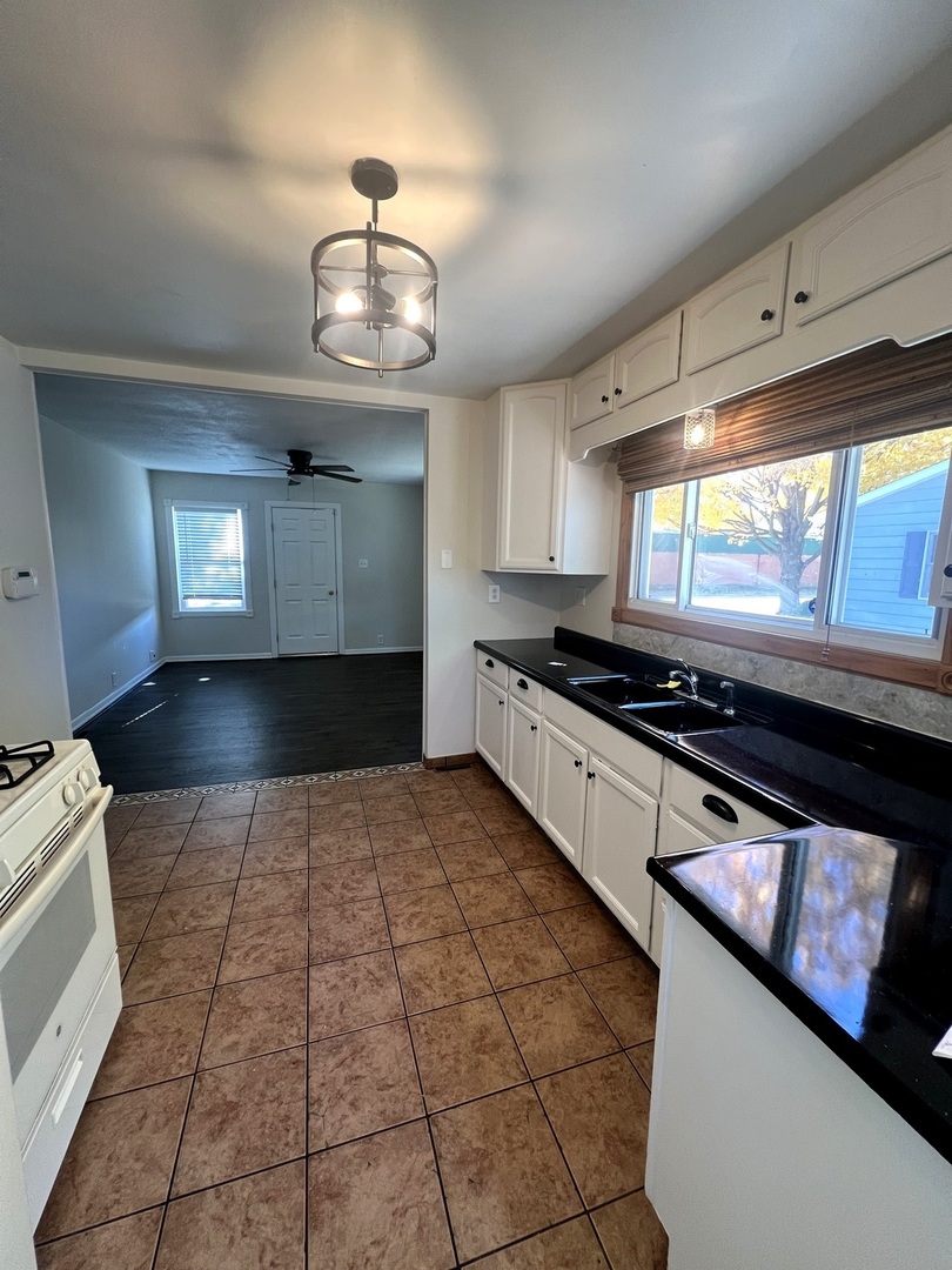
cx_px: 476
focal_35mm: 13
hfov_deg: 89.9
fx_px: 477
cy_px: 635
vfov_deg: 106.2
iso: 200
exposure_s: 1/120
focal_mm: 1.57
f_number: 1.8
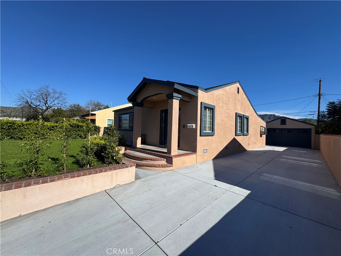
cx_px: 170
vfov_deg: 85.7
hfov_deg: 102.1
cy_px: 128
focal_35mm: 14
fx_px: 138
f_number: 2.2
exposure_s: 1/2985
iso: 50
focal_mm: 2.22
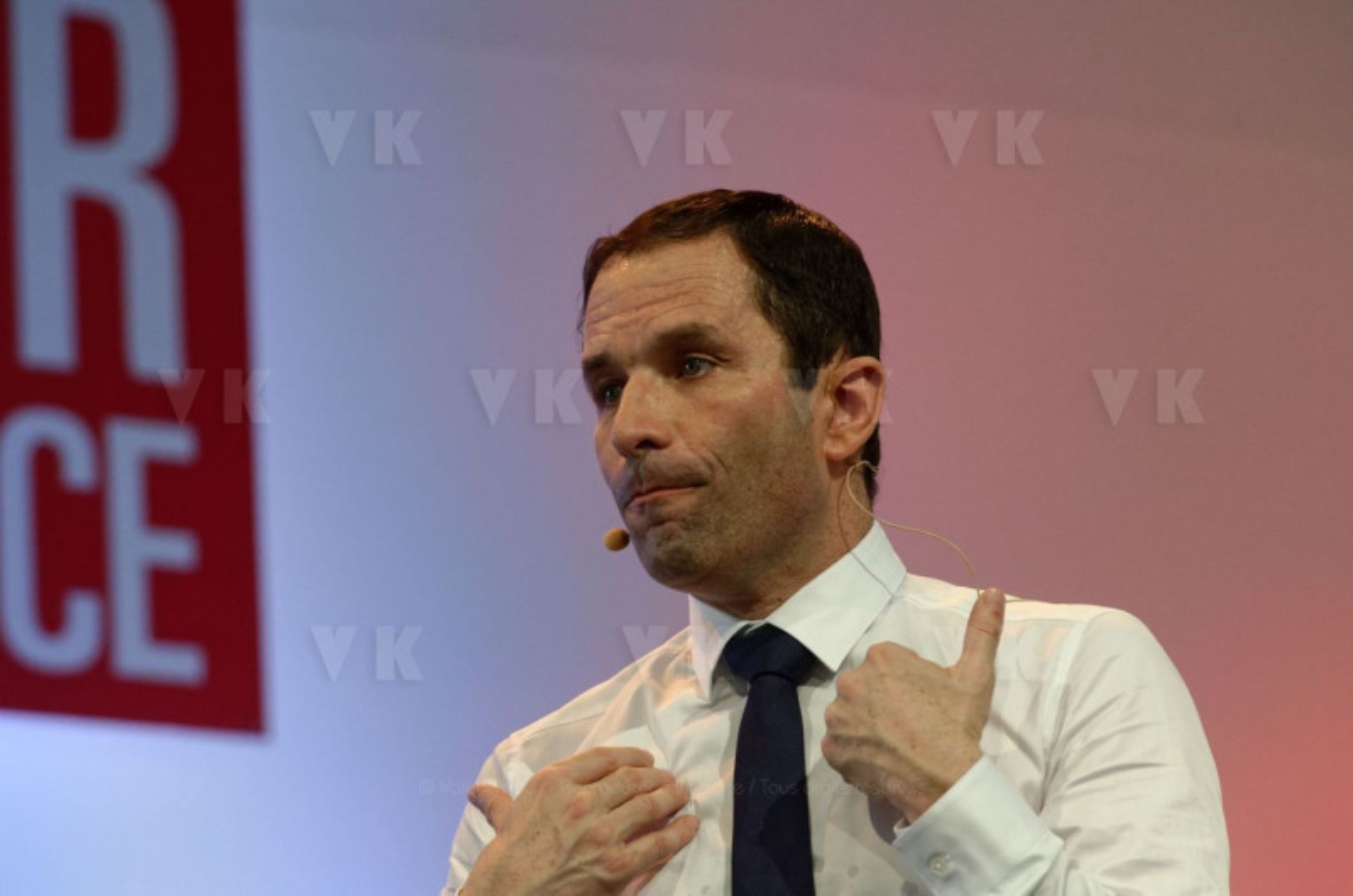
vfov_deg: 4.6
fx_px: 11252
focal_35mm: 300
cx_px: 676
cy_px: 448
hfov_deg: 6.9
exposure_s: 1/500
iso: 1000
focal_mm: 200
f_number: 4.5
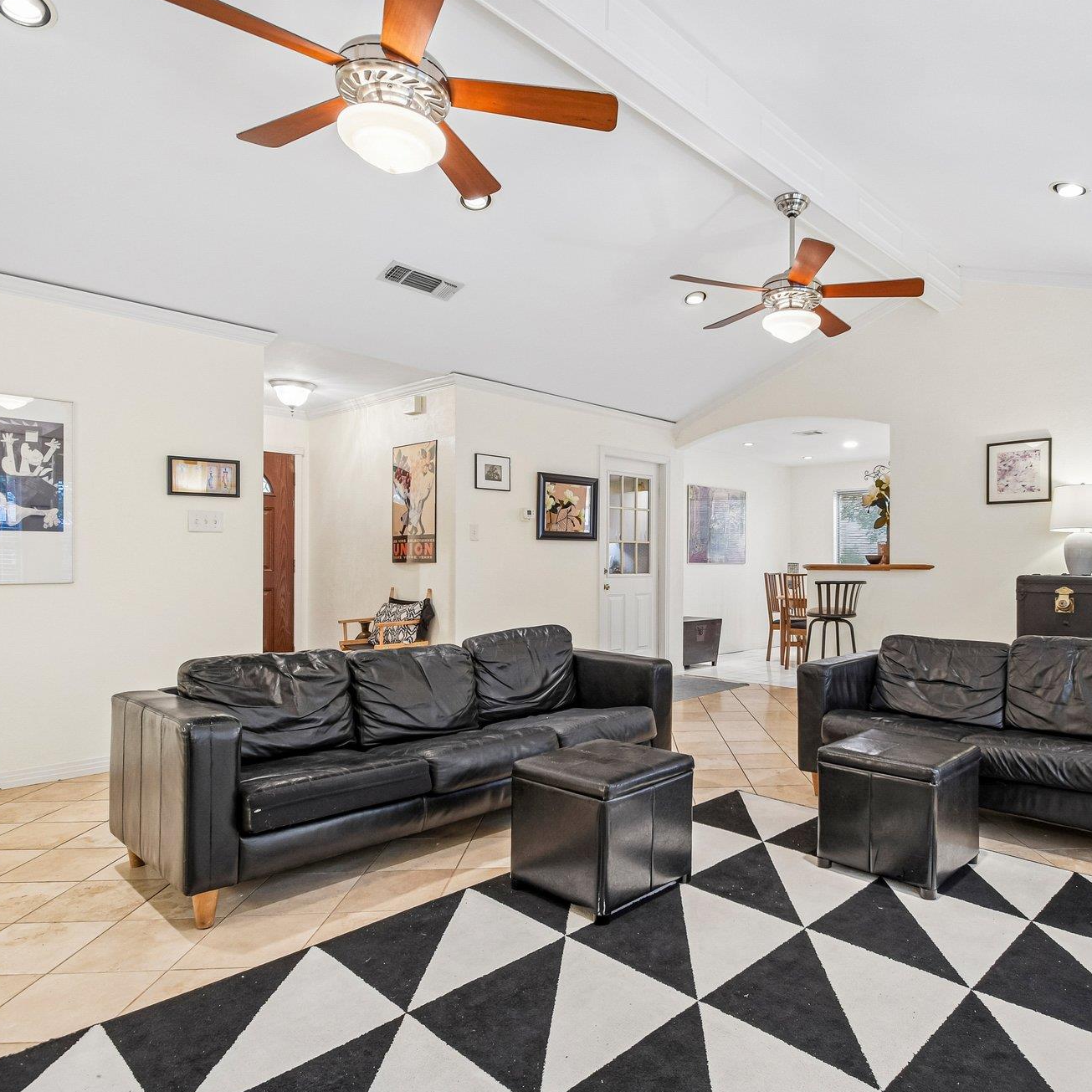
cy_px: 531
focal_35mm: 20
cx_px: 698
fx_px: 714
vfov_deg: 74.8
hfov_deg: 73.3
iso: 400
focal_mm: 10
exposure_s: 1/4
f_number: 8
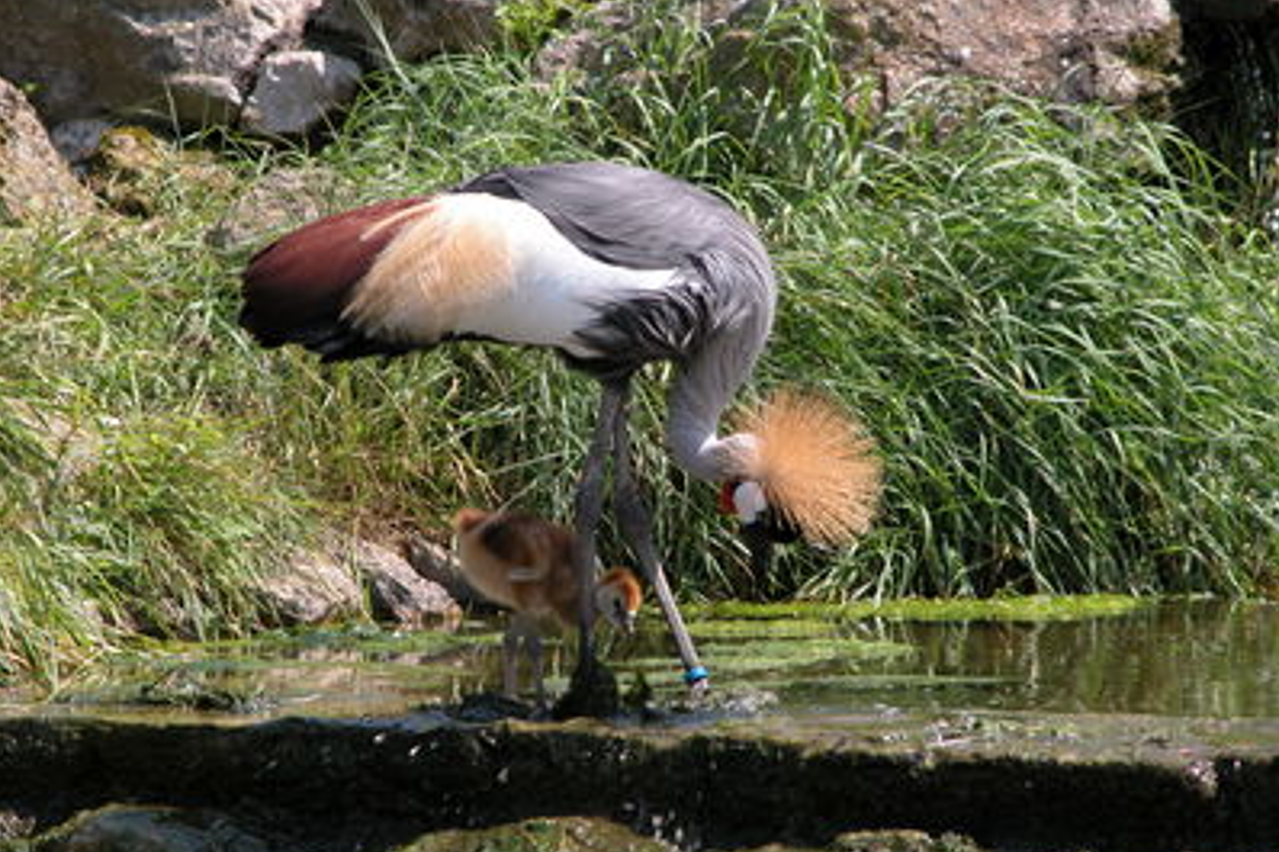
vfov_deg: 4.7
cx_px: 640
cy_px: 399
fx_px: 10405
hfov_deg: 7.0
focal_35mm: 293
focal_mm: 71.2
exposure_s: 1/273
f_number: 5.3
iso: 100
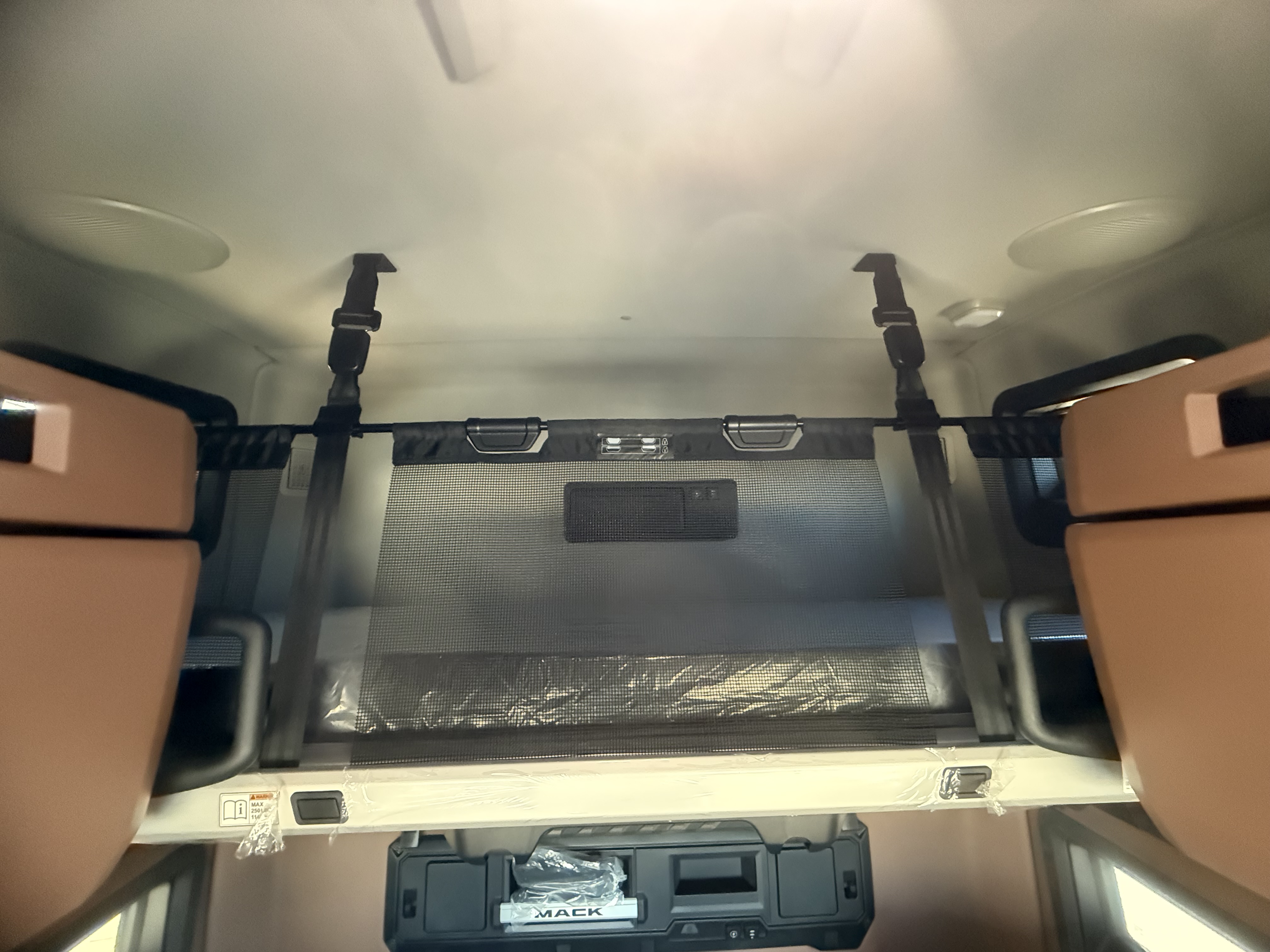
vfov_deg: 85.7
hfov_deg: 102.1
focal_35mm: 14
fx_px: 514
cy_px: 476
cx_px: 635
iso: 1250
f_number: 2.2
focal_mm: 2.22
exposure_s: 1/60
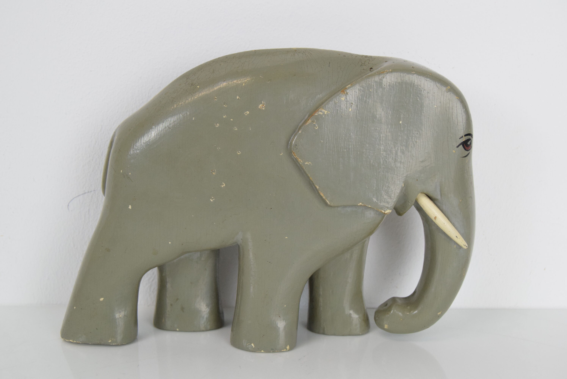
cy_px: 190
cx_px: 284
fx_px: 757
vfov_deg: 28.1
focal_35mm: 48
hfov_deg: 41.1
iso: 1600
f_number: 8
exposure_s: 1/250
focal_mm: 32
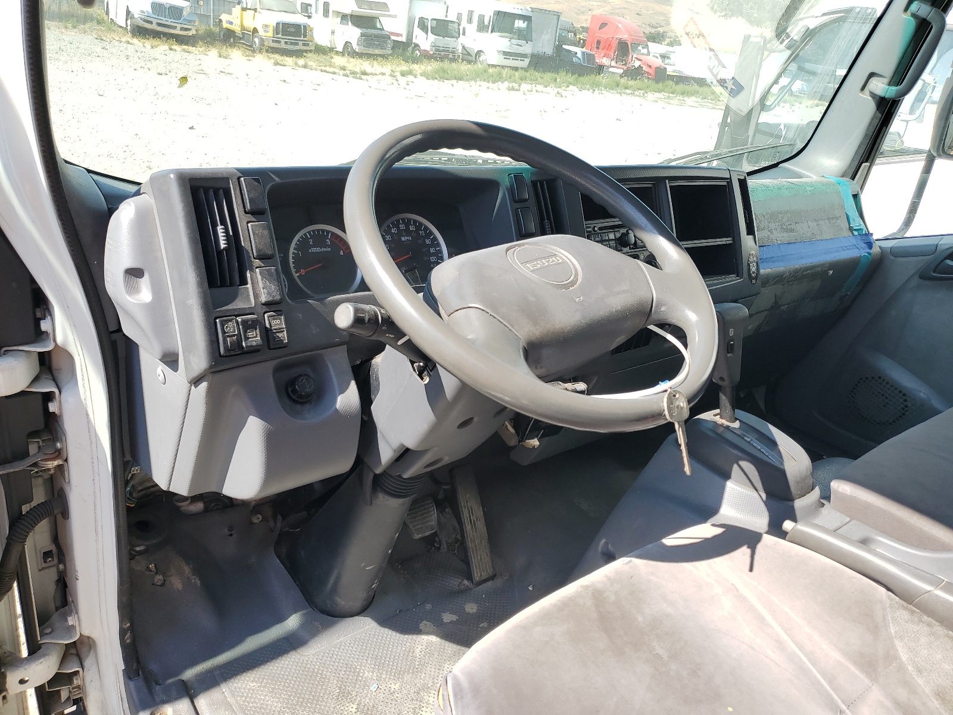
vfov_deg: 53.1
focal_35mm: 26
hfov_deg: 67.3
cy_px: 358
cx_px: 476
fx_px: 716
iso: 50
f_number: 1.5
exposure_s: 1/769
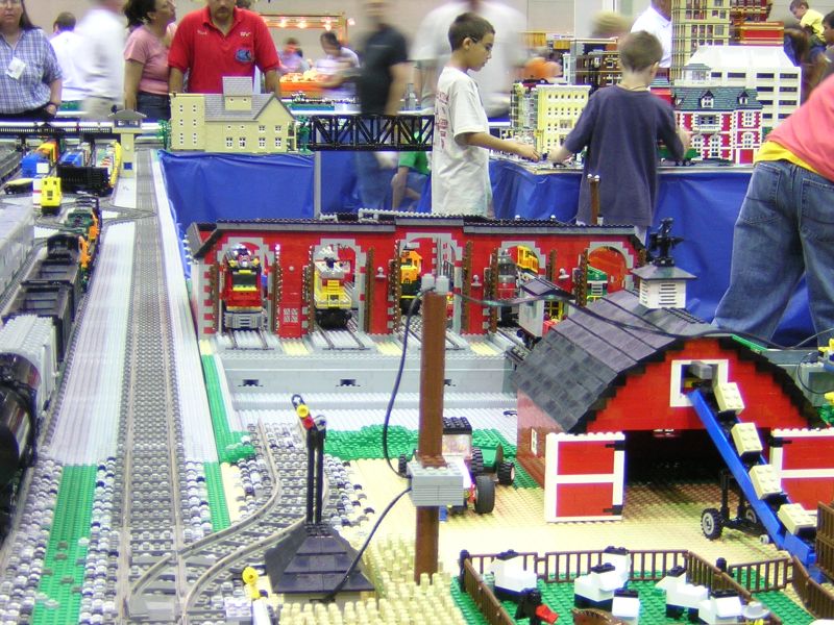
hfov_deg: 27.8
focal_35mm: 70
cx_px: 417
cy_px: 312
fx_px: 1687
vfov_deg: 21.0
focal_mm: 9.1
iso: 181
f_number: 3.6
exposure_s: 1/3.3
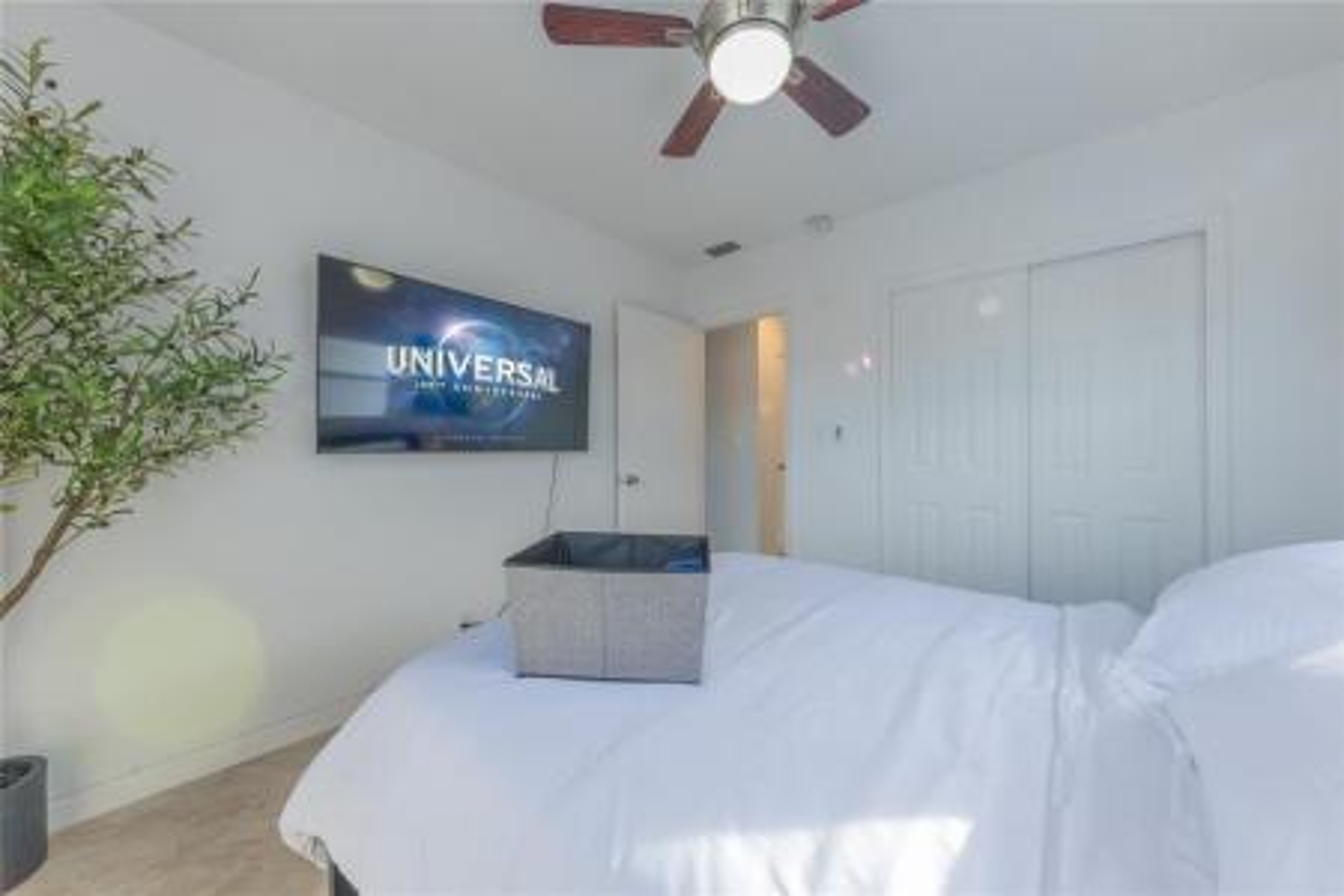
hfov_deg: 112.6
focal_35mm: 12
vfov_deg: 90.0
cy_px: 448
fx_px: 448
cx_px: 672
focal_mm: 12
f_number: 9
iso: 320
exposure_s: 1/25
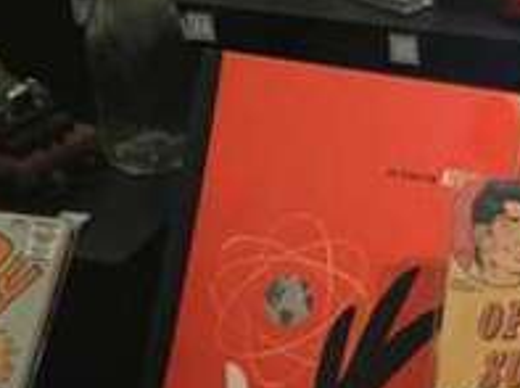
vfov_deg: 12.5
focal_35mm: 118
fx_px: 1769
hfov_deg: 15.7
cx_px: 729
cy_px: 135
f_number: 2.2
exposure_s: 1/30
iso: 125
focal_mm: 4.15
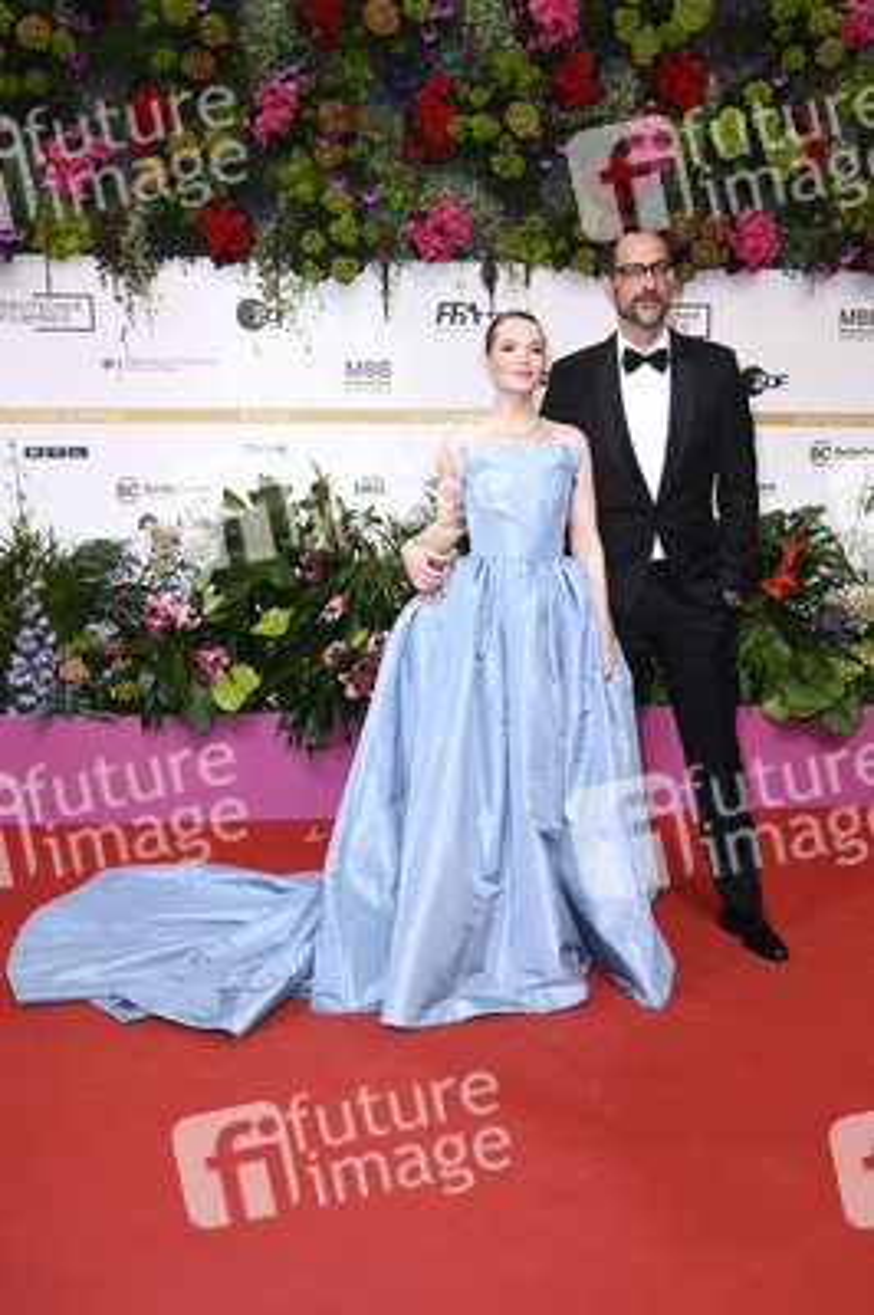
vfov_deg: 58.8
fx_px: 1167
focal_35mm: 32
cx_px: 437
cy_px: 658
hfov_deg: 41.0
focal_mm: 32
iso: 500
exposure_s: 1/250
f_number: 5.6
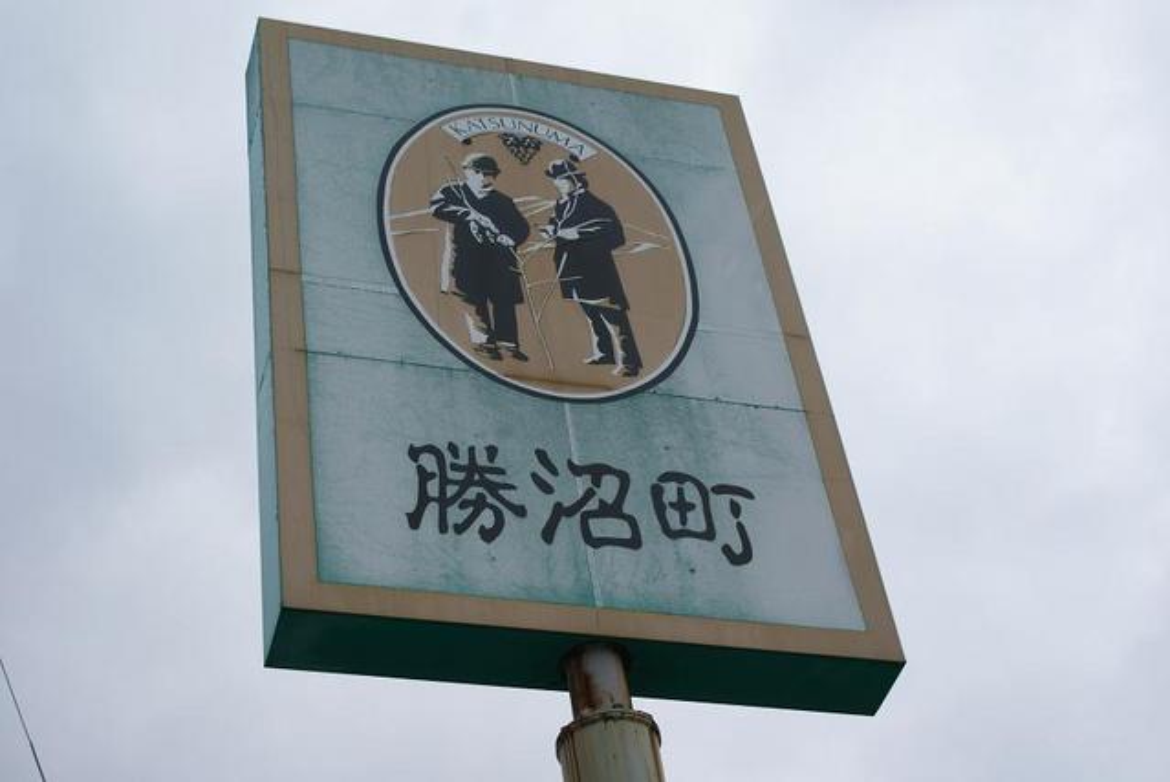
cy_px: 391
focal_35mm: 68
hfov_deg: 29.8
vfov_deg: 20.2
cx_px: 585
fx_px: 2195
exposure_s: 1/800
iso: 100
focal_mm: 45
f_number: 5.6
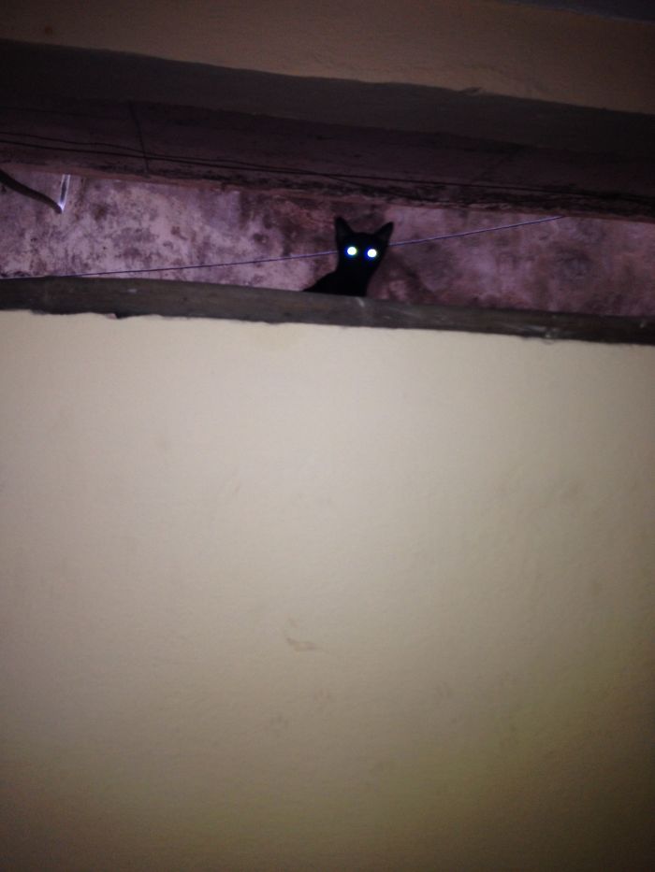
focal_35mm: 35
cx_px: 328
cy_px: 436
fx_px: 883
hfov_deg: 40.7
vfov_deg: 52.6
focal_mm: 4.28
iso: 80
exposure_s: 1/20
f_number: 2.4
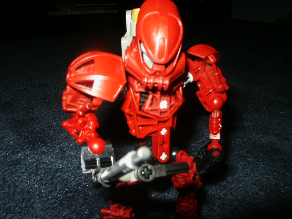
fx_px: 295
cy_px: 110
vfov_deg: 40.7
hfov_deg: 52.6
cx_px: 146
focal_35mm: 35
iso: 200
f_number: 6.7
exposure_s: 1/45
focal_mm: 7.19
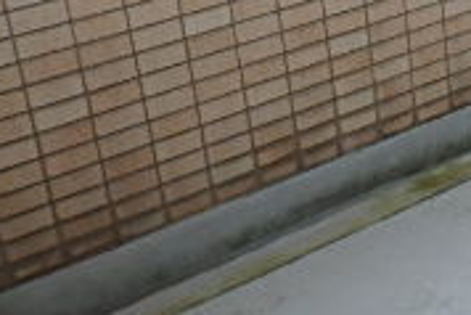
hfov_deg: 21.0
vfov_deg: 15.5
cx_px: 648
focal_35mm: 86
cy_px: -21
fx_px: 1126
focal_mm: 4
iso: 125
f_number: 3.8
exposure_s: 1/500
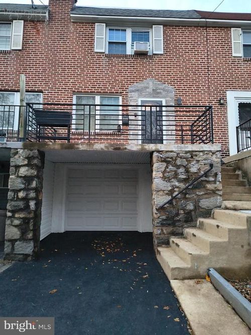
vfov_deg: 71.6
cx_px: 126
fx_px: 232
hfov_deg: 56.8
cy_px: 168
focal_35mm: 24
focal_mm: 5.56
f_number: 1.8
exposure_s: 1/100
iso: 1085
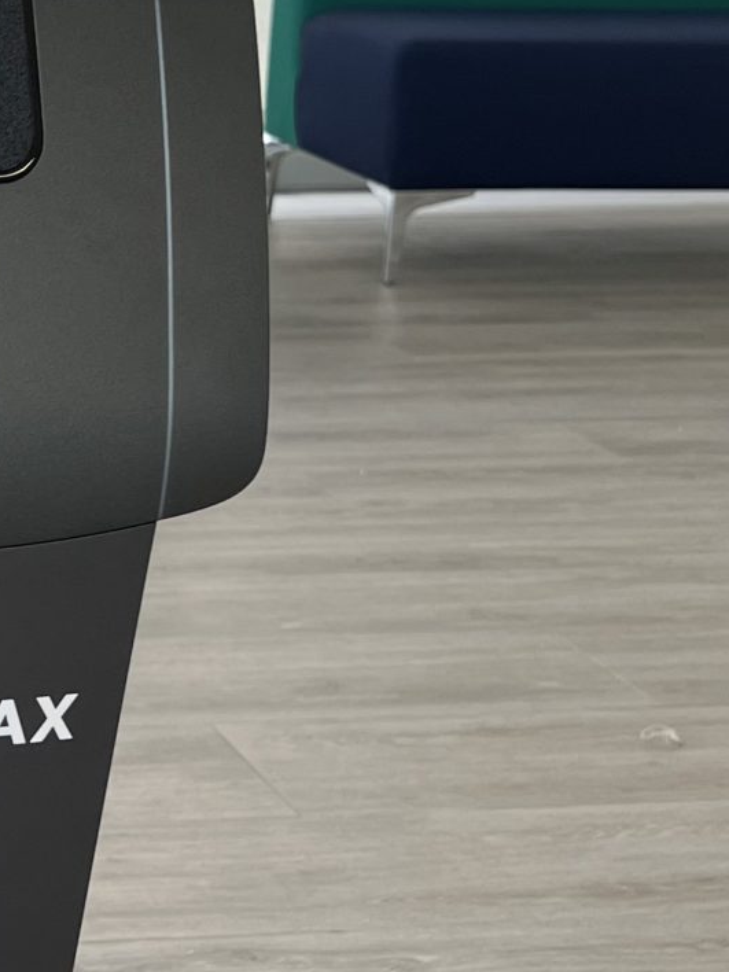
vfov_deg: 20.9
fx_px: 2639
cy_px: 478
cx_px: -279
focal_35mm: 94
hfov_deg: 14.9
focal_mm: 5.7
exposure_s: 1/100
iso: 32
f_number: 1.5
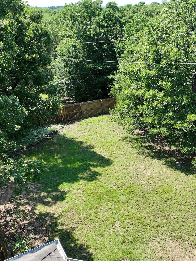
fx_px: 279
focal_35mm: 37
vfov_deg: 50.0
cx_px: 138
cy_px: 147
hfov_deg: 38.0
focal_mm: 12.29
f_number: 2.8
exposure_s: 1/1250
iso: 300
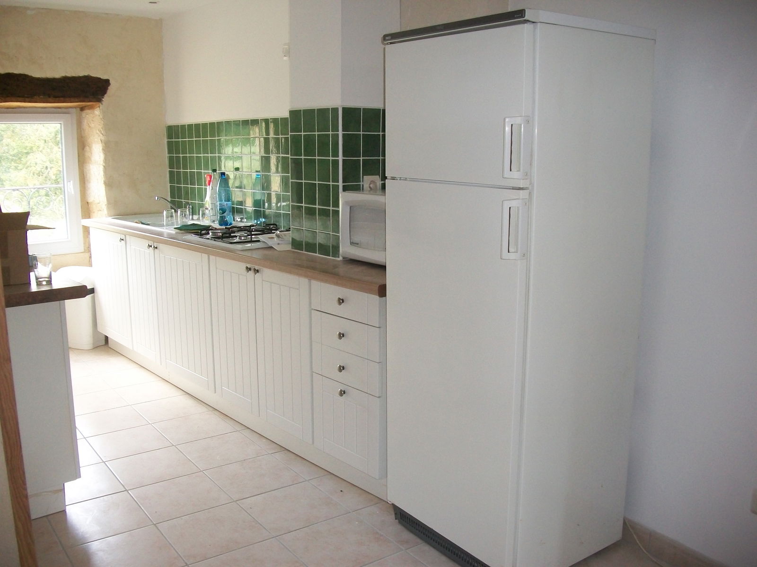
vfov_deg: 44.2
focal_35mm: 32
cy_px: 284
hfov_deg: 56.8
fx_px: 700
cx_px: 378
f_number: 2.9
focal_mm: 5.7
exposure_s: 1/30
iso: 160
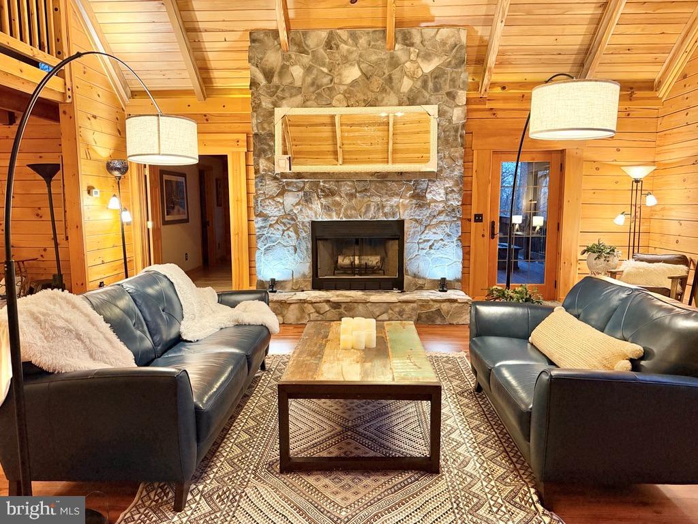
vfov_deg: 56.8
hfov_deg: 71.6
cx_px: 349
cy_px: 262
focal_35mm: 24
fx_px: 484
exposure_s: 1/60
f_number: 1.78
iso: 640
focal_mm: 6.76
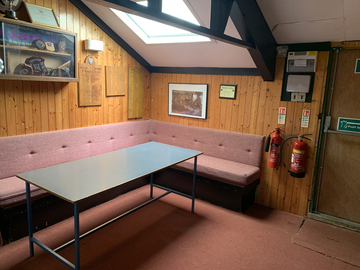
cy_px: 135
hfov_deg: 67.3
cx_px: 180
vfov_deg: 53.1
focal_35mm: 26
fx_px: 270
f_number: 1.8
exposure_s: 1/60
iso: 125
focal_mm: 4.25
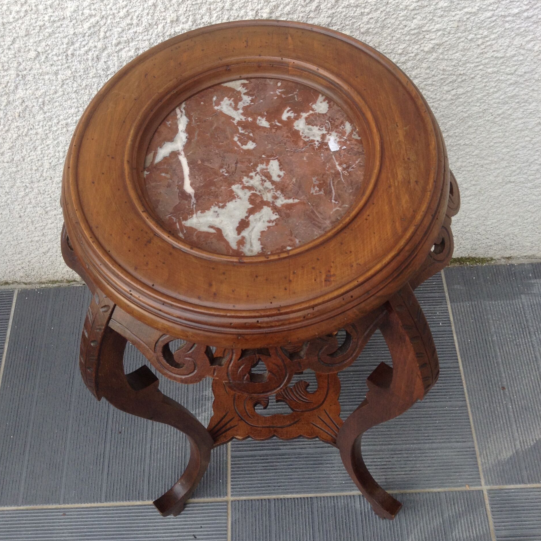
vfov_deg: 41.7
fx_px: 707
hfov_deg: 41.9
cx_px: 269
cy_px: 227
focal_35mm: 40
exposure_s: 1/120
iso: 32
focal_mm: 3.3
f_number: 2.4
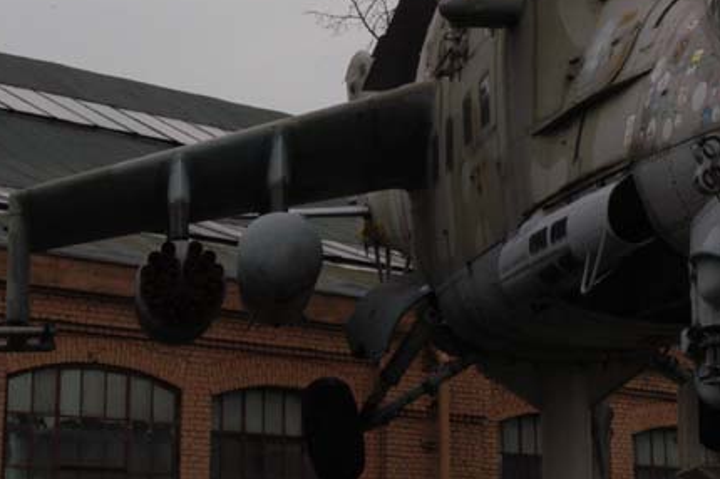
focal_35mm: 106
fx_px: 2118
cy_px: 72
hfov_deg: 19.1
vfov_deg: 12.8
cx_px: 569
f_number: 22
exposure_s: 1/30
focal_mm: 38
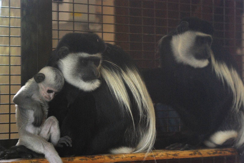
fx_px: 794
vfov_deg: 11.7
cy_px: 82
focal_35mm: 117
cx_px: 122
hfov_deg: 17.5
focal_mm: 78
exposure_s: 1/160
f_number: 4
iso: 1600
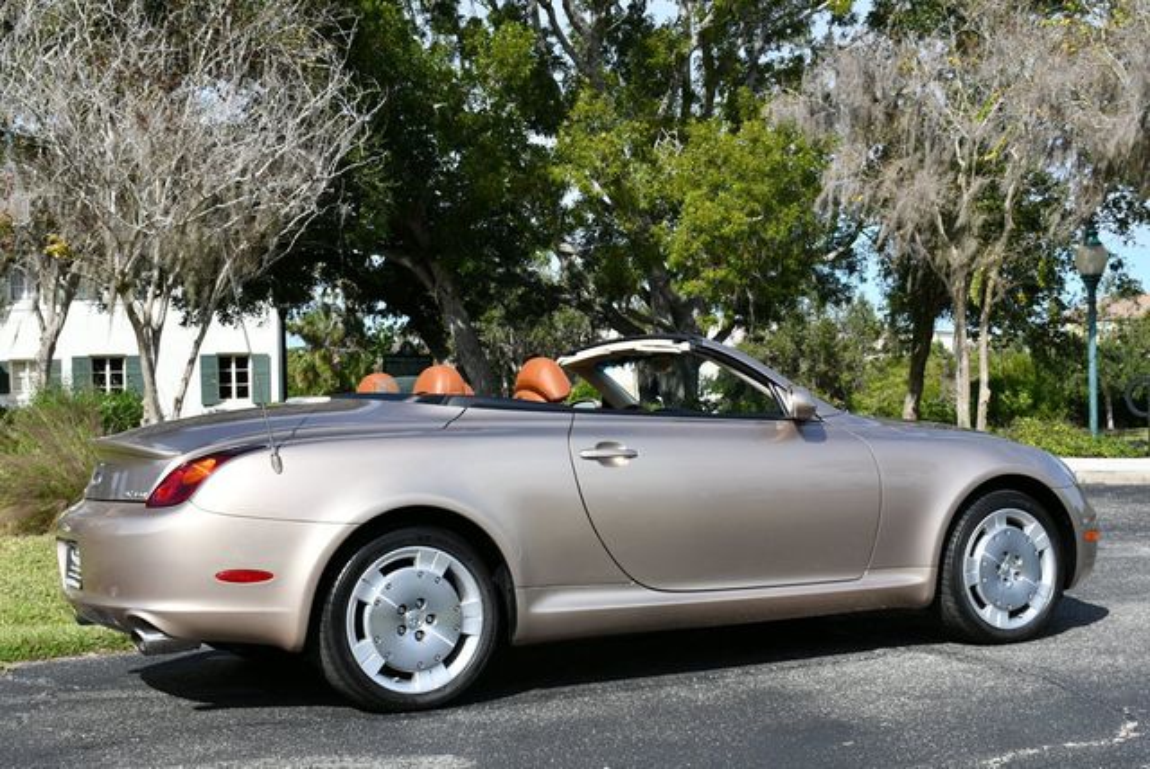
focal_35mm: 52
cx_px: 575
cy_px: 384
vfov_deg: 26.0
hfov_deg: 38.2
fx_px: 1663
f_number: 9
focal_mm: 26
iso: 100
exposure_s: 1/320
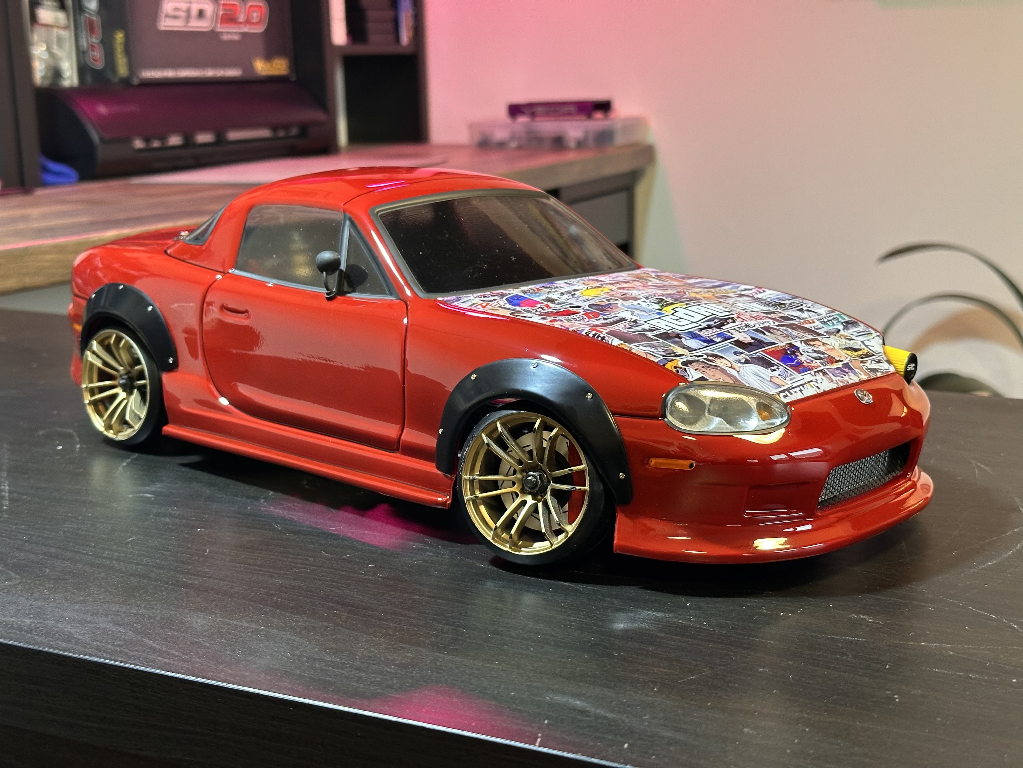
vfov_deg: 30.3
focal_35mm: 48
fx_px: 1419
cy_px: 384
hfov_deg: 39.7
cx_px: 512
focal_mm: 6.86
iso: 200
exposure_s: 1/33
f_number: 1.78
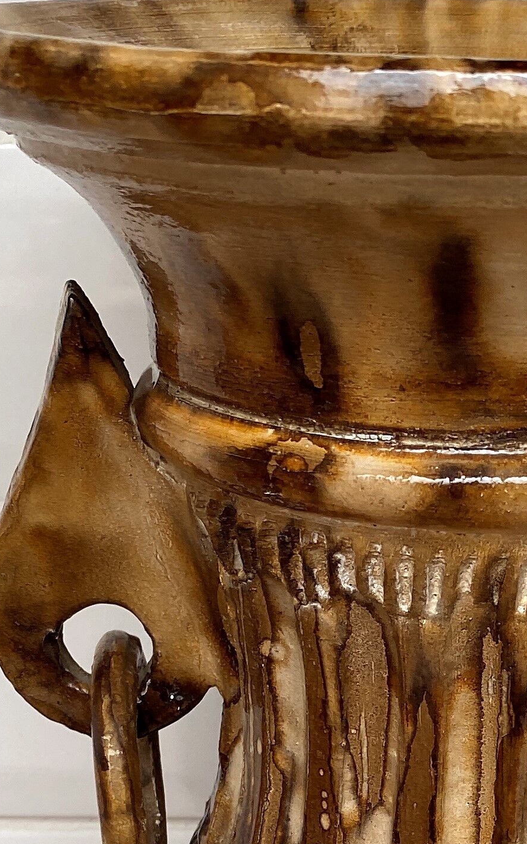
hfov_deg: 16.5
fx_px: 1793
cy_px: 914
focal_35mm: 78
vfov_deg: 24.8
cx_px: 470
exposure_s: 1/122
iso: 64
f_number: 1.8
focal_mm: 4.25
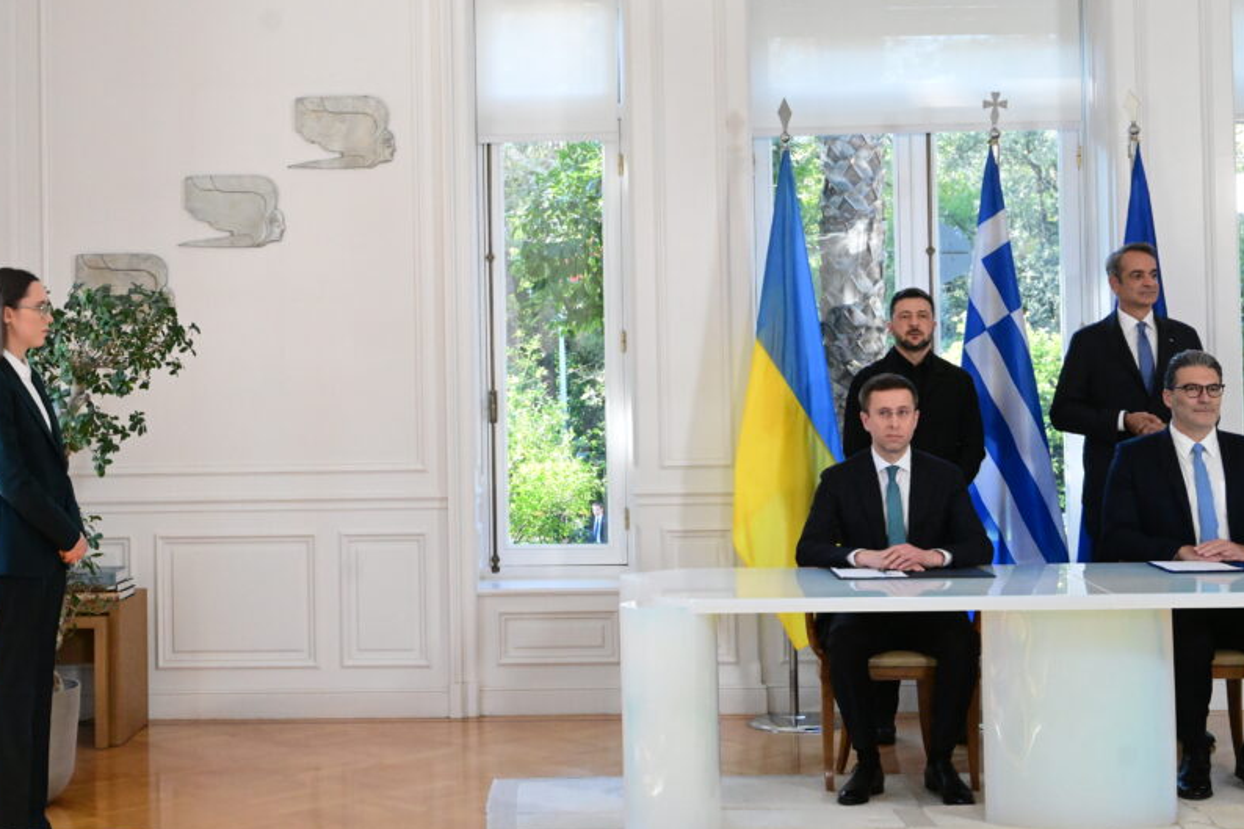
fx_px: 2142
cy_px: 321
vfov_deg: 21.9
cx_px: 467
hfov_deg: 32.2
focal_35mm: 62
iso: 8000
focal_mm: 41
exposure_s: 1/800
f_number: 6.3
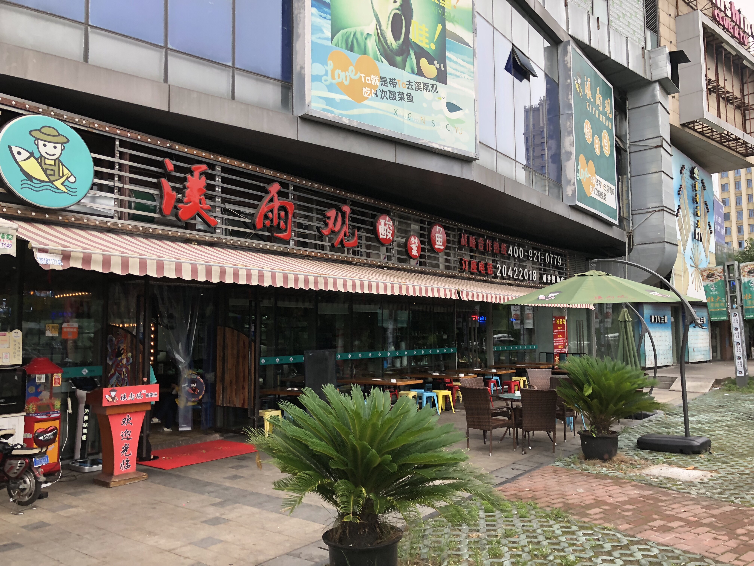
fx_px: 610
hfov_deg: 63.4
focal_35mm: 28
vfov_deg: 49.7
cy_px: 283
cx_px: 377
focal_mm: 4
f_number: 1.8
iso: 32
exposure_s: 1/120
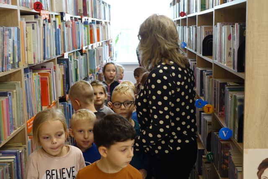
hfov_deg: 36.2
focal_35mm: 55
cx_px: 134
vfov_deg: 24.6
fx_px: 410
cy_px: 90
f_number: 2.8
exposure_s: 1/60
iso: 800
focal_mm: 20.19
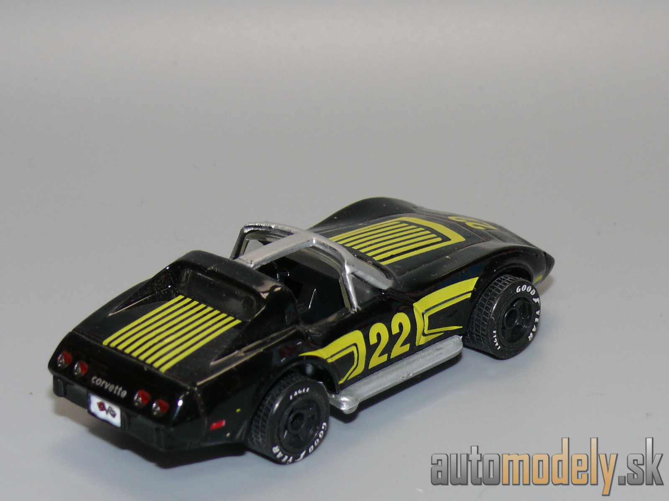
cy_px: 250
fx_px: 2165
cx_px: 334
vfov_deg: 13.2
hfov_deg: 17.6
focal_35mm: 112
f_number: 4
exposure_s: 1/30
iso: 100
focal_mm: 14.2
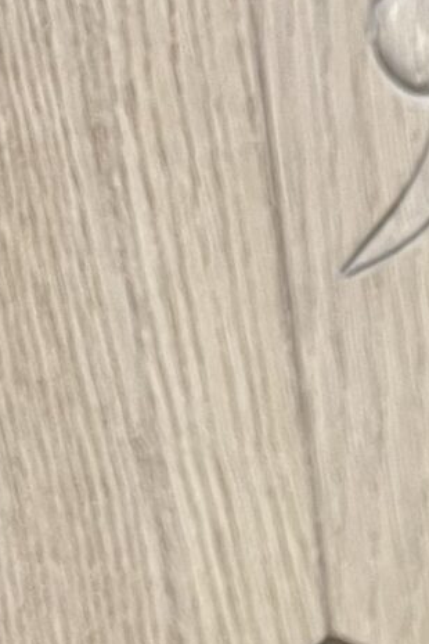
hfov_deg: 8.5
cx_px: 998
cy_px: 1294
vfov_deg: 12.2
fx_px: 2663
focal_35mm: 149
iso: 100
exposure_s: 1/50
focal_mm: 4.2
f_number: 1.6
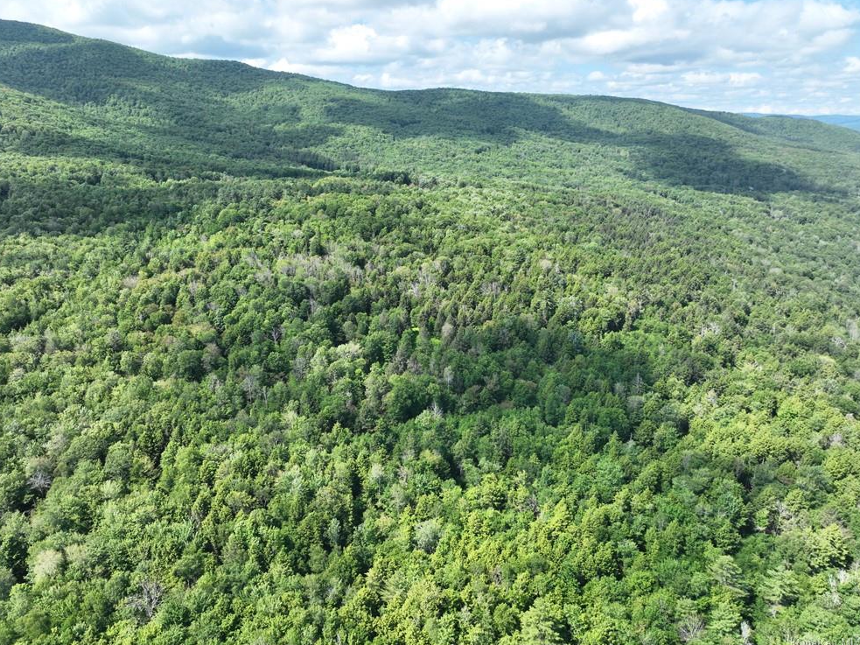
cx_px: 422
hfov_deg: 69.4
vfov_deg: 54.9
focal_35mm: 25
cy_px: 315
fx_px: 621
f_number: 2.8
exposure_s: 1/2000
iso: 100
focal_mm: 12.29
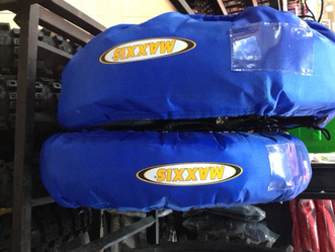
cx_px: 169
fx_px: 358
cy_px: 123
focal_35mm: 37
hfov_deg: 50.1
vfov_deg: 38.7
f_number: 2.4
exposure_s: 1/20
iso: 320
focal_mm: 4.28
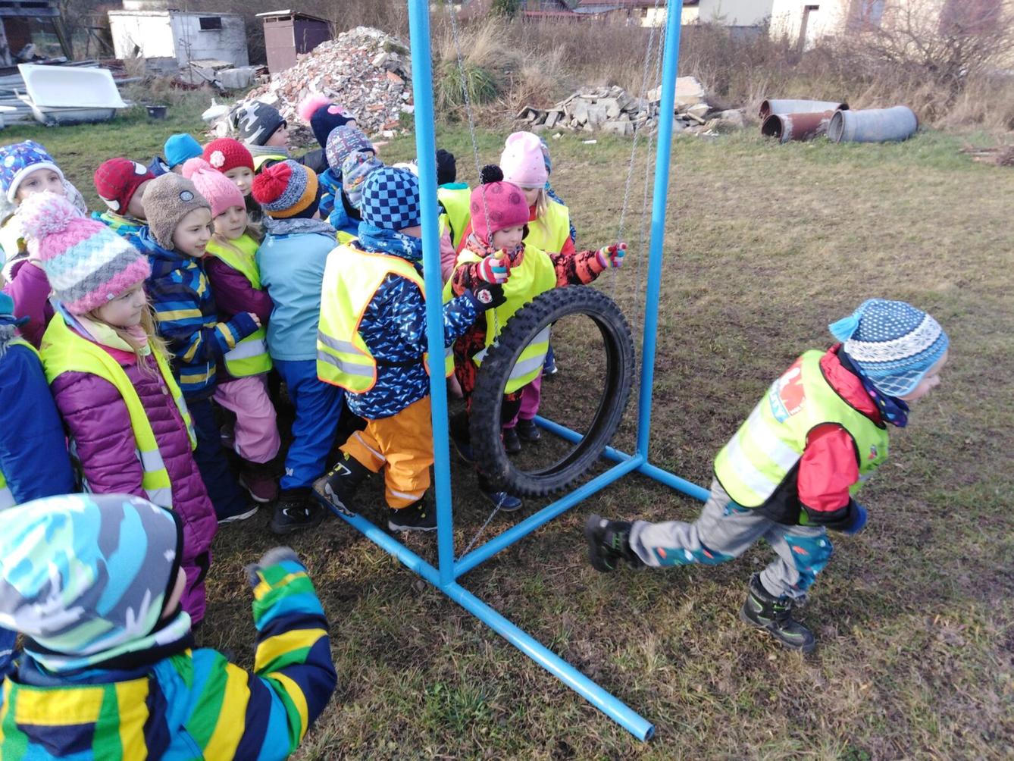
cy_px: 380
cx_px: 507
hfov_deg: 67.3
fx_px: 762
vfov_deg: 53.1
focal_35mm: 26
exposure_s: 1/201
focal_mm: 3.46
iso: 100
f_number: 2.2
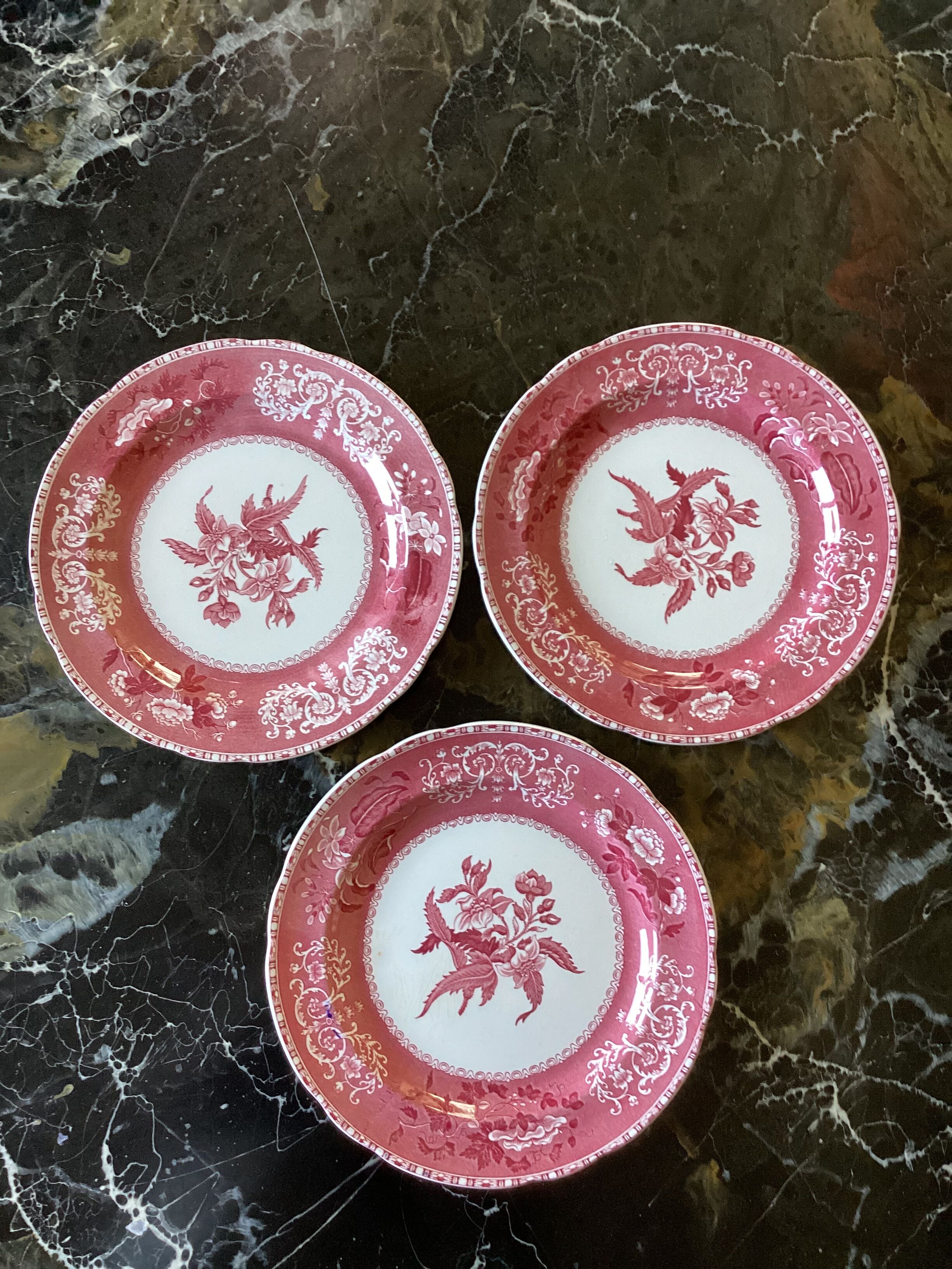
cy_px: 634
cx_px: 476
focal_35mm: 31
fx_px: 1137
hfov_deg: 45.4
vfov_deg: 58.4
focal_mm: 3.3
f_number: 2.4
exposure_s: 1/60
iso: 250
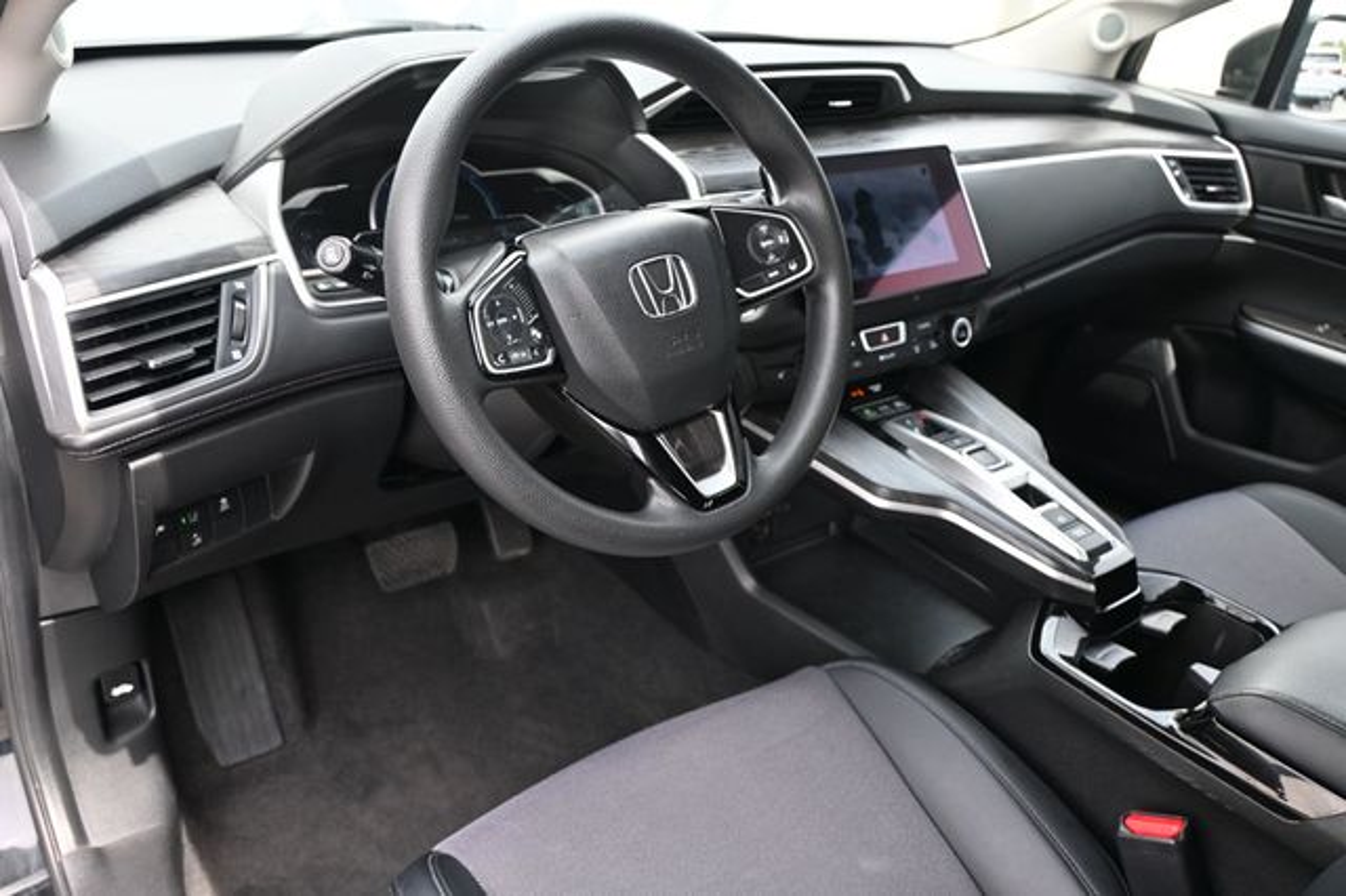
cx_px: 673
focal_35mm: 29
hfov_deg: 63.2
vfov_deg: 44.6
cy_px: 448
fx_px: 1093
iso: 400
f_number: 3.8
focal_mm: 19.5
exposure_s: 1/200
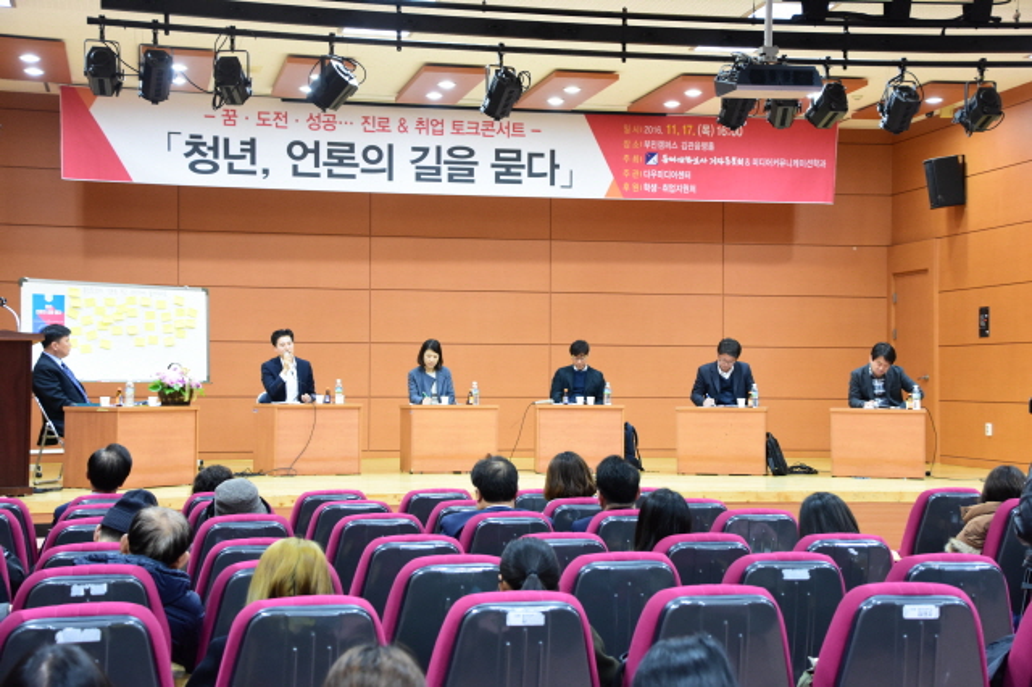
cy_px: 344
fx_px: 1719
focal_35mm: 60
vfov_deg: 22.6
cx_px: 516
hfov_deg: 33.4
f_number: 4.2
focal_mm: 40
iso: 1600
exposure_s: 1/30
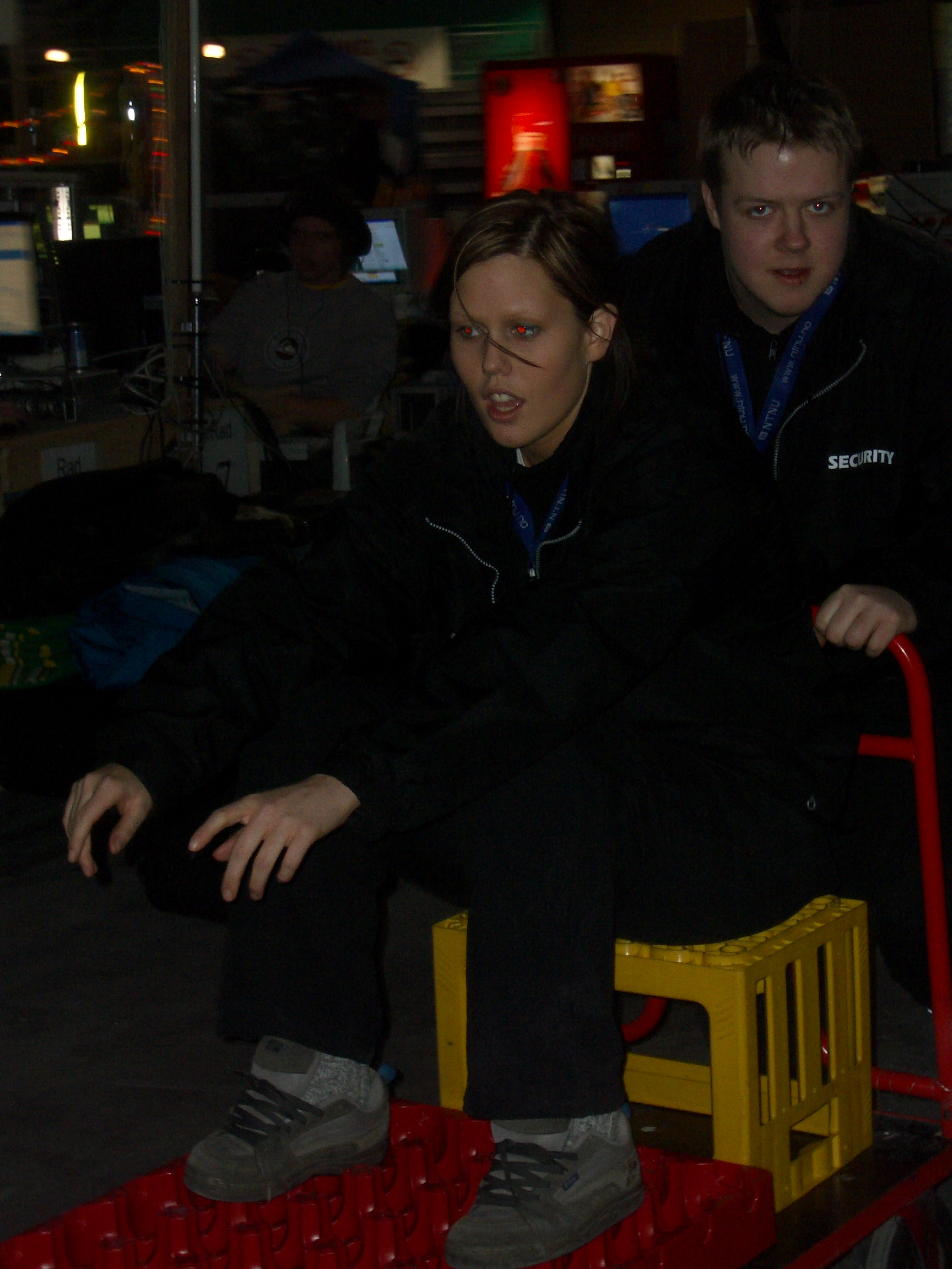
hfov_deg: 19.9
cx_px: 476
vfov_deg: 26.3
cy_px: 634
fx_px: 2714
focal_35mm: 74
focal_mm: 12.2
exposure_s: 1/60
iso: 100
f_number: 3.9
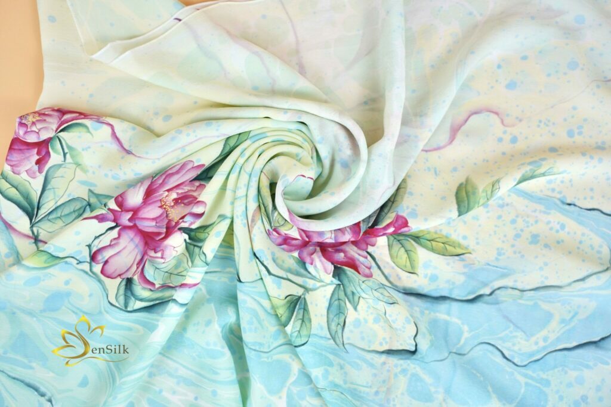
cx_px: 306
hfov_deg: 55.8
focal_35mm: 34
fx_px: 577
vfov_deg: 38.9
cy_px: 204
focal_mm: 34
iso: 400
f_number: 4
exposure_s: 1/400
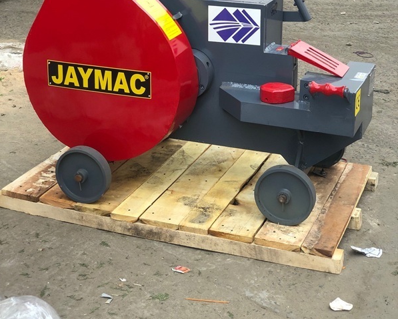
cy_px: 71
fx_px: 801
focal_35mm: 68
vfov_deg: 22.2
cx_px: 199
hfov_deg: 27.9
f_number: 2.4
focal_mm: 6
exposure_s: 1/60
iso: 32
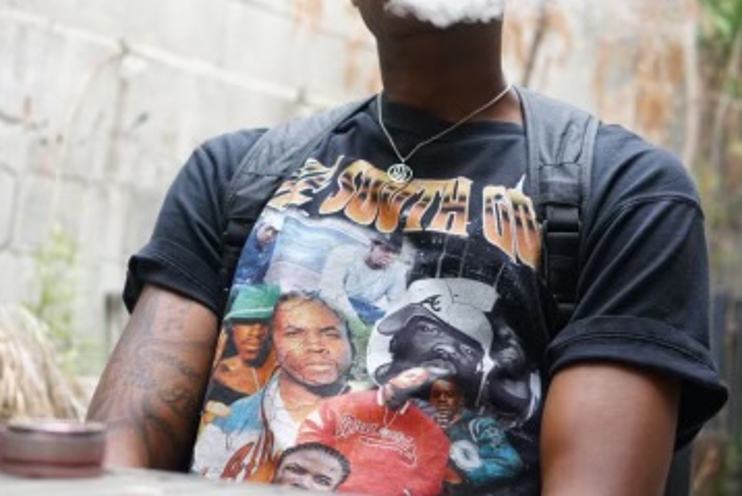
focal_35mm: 79
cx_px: 429
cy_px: 31
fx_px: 1629
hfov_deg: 25.6
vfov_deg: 17.0
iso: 160
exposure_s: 1/160
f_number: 2.8
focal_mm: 35
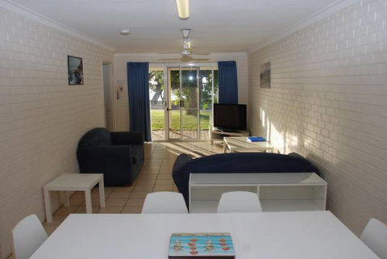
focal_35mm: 30
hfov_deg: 61.9
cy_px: 130
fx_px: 323
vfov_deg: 43.7
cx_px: 194
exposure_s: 1/100
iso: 100
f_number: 5
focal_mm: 20
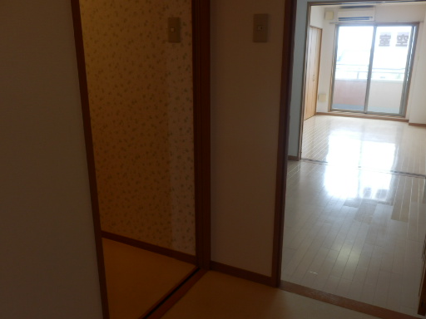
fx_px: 369
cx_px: 239
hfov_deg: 59.8
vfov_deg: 46.8
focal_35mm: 30
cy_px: 160
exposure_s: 1/40
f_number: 3
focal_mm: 4.2
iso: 80
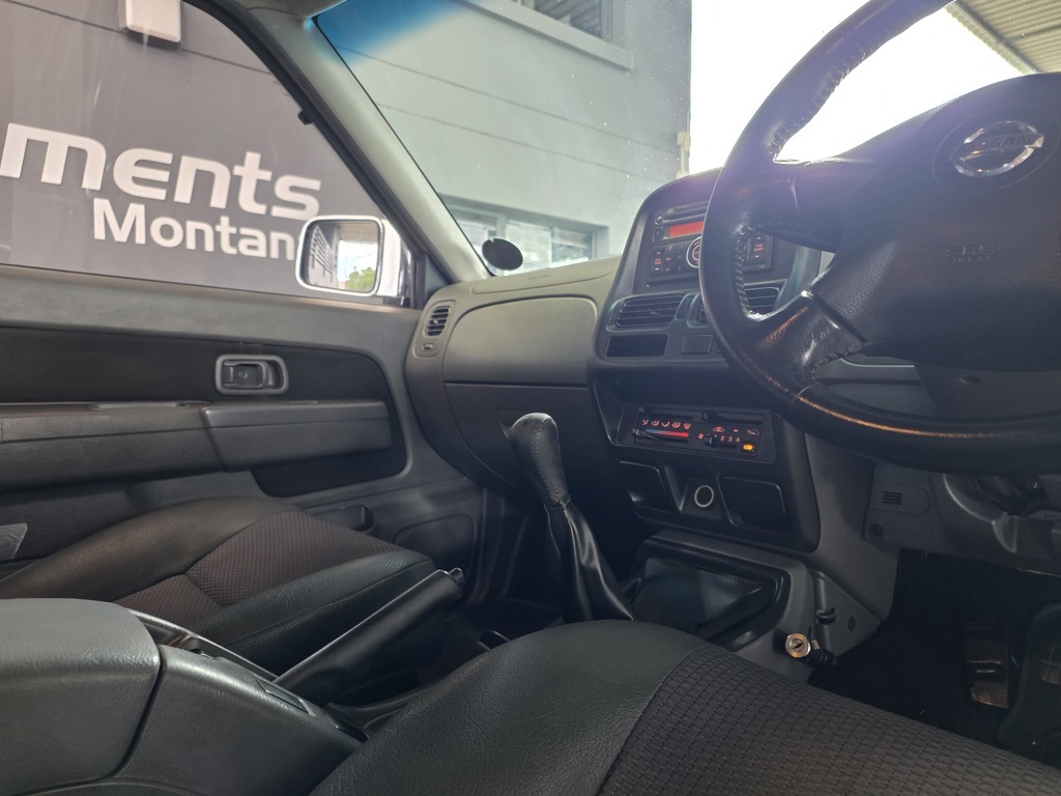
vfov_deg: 58.9
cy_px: 398
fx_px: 705
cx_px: 530
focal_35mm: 23
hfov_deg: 73.9
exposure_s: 1/100
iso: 400
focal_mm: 6.25
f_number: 1.7
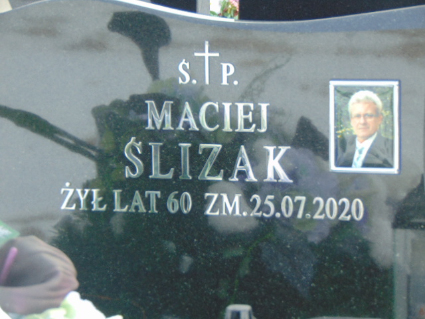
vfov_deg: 9.1
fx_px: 2014
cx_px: 212
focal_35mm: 164
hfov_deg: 12.0
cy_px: 160
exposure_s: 1/125
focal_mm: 29.5
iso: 100
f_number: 4
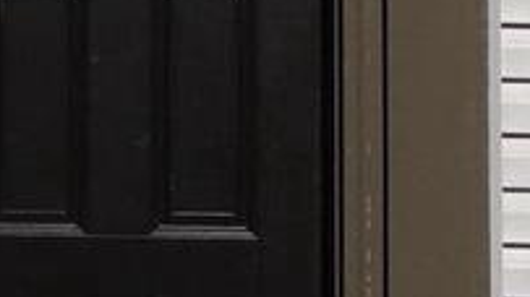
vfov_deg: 3.4
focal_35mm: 355
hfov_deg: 6.0
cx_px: -339
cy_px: -227
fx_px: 4987
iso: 100
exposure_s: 1/1250
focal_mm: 7.6
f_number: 3.4
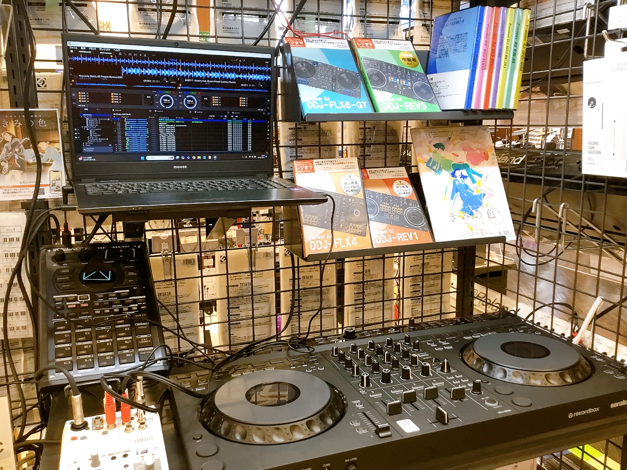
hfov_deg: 58.4
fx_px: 562
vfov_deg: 45.4
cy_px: 235
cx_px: 314
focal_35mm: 31
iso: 80
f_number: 2.4
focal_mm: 3.3
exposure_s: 1/30
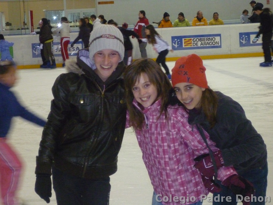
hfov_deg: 17.6
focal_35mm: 112
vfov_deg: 13.2
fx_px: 883
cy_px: 102
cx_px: 136
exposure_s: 1/50
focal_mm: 19.9
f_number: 5.8
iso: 1000
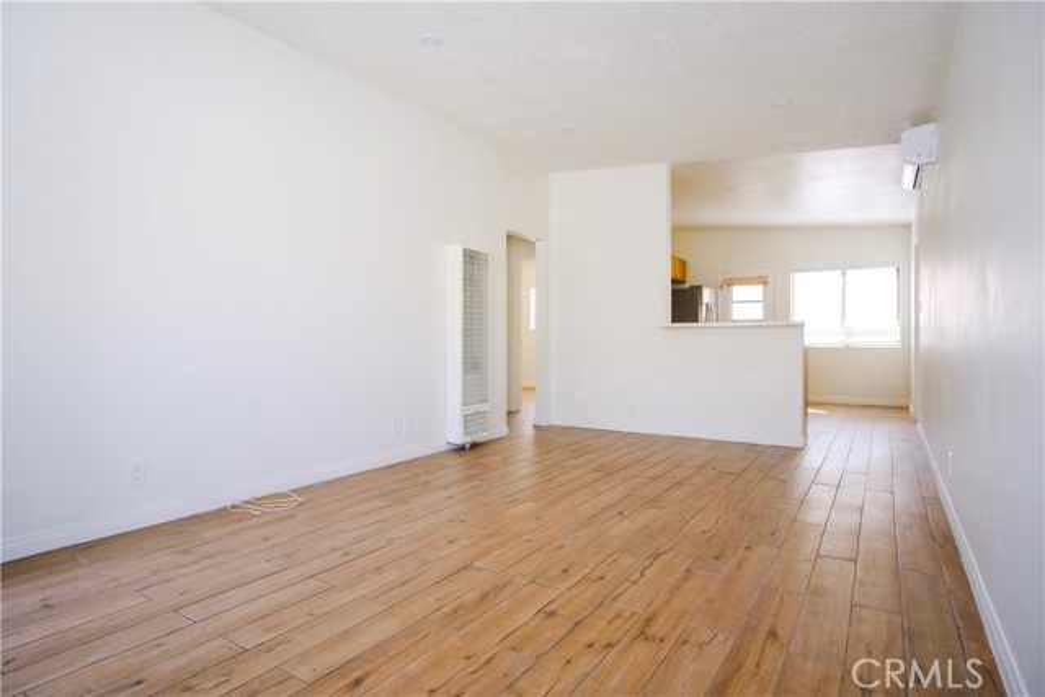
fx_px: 523
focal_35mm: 18
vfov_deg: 67.4
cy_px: 348
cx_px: 522
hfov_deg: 90.0
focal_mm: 12
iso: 400
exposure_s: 1/150
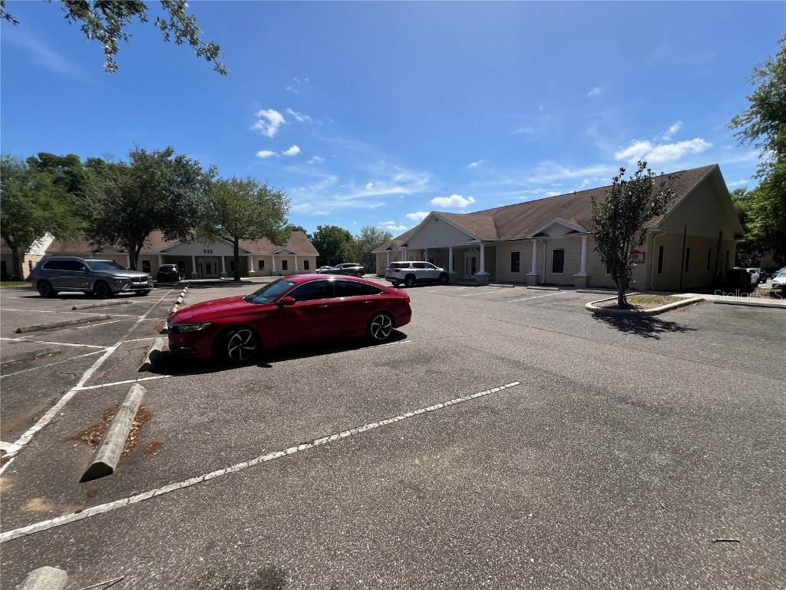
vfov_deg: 89.9
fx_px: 295
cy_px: 295
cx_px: 393
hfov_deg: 106.2
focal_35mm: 13
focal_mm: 1.57
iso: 32
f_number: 1.8
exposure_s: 1/1647
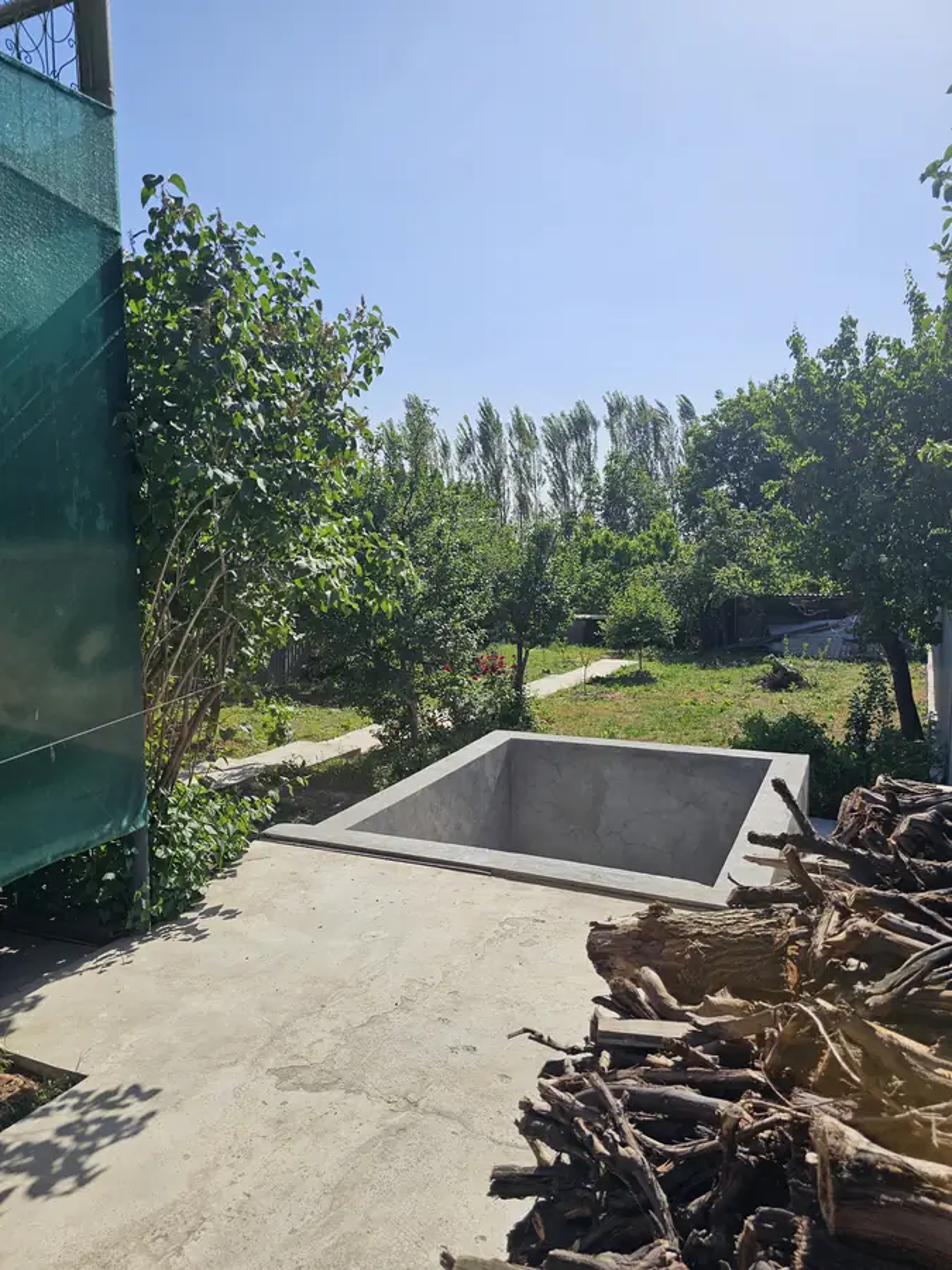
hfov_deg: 58.9
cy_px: 635
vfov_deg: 73.9
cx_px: 476
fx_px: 843
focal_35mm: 23
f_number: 1.7
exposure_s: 1/1186
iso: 10
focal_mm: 6.3
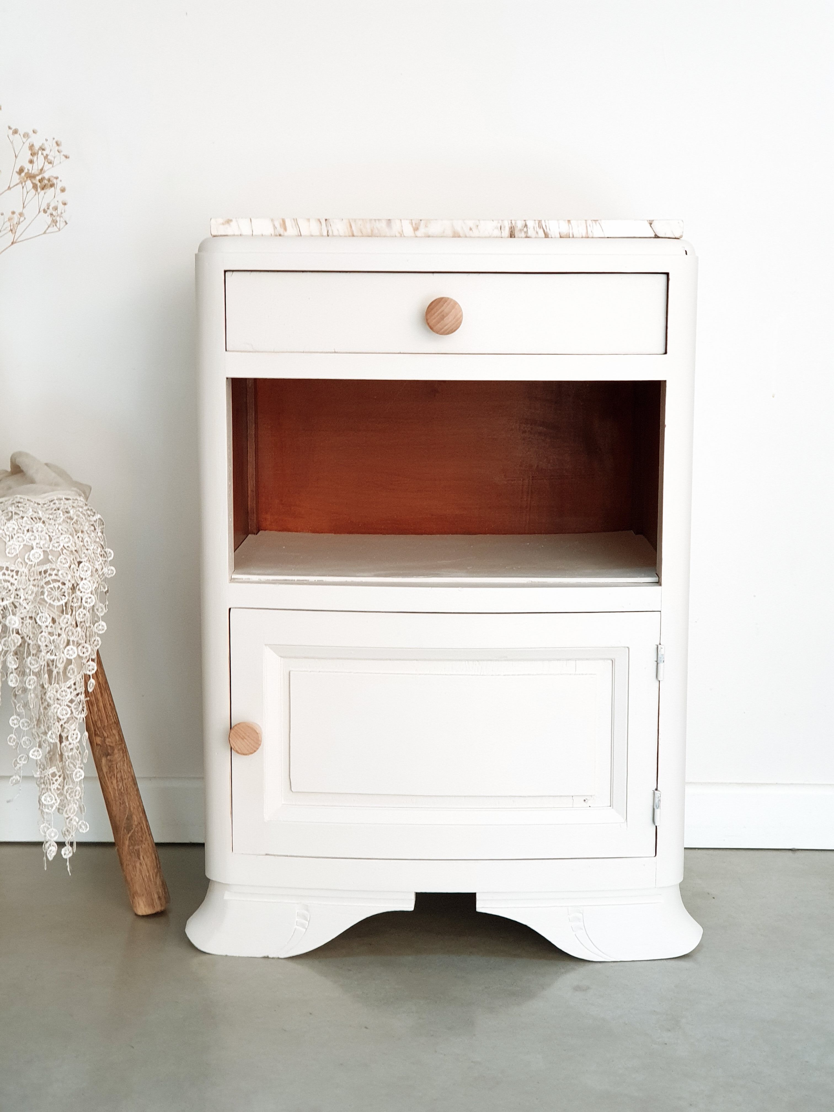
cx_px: 417
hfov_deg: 28.0
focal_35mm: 52
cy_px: 556
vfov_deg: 36.8
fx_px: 1670
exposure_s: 1/30
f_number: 2.4
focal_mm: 6
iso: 125
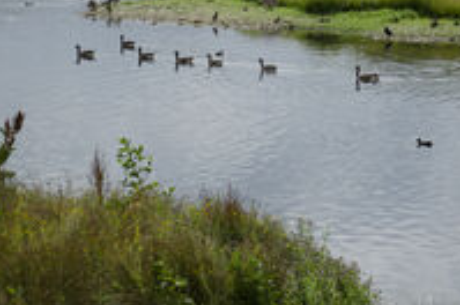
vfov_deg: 7.4
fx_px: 2362
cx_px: 267
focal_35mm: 185
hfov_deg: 11.1
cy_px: 21
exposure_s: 1/2000
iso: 320
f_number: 5.6
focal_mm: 55
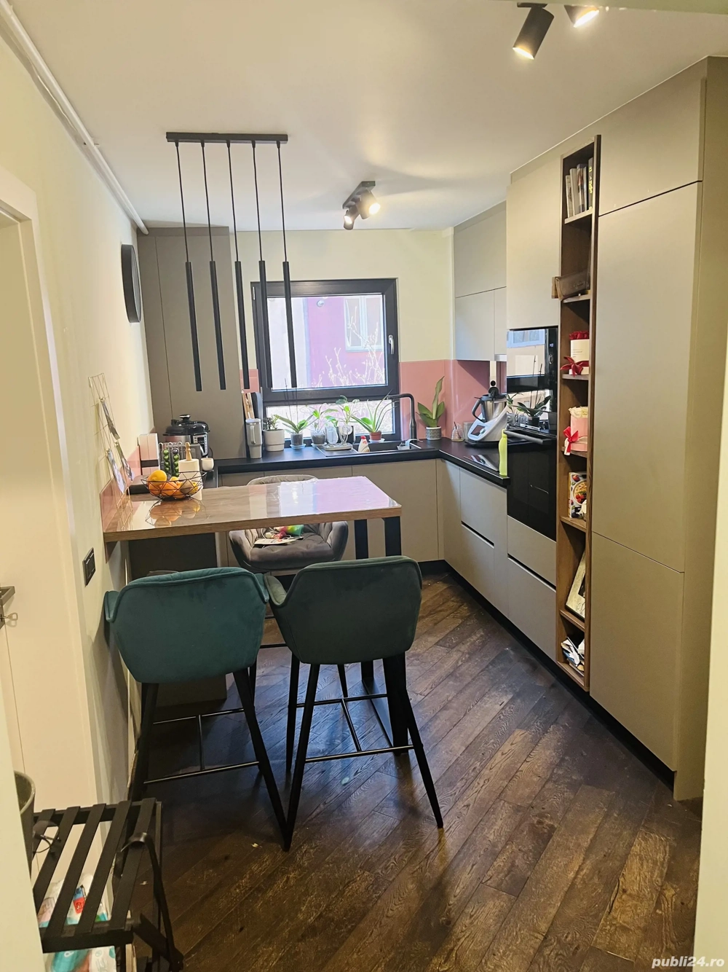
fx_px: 729
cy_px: 486
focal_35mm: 26
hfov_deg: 53.0
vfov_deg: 67.3
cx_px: 364
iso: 125
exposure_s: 1/50
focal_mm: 5.1
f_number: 1.6
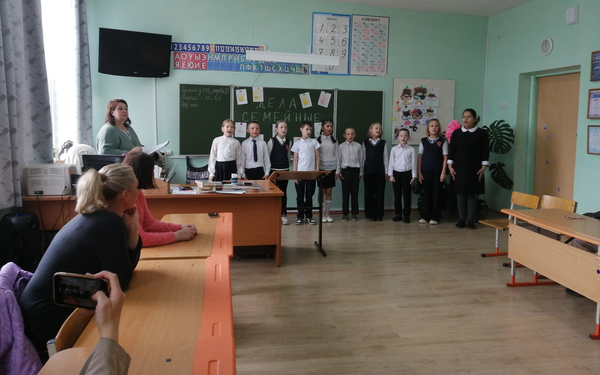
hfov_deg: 66.5
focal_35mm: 28
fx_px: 458
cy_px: 160
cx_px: 299
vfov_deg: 44.4
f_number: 1.8
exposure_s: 1/100
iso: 80
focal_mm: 3.62
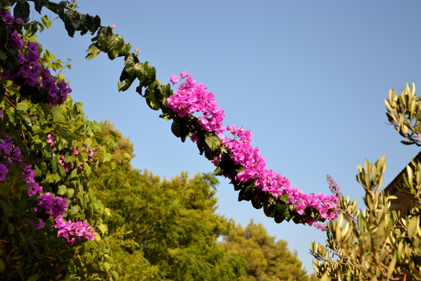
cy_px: 140
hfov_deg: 24.6
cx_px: 210
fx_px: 965
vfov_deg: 16.6
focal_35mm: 82
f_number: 5.6
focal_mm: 55
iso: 100
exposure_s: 1/250
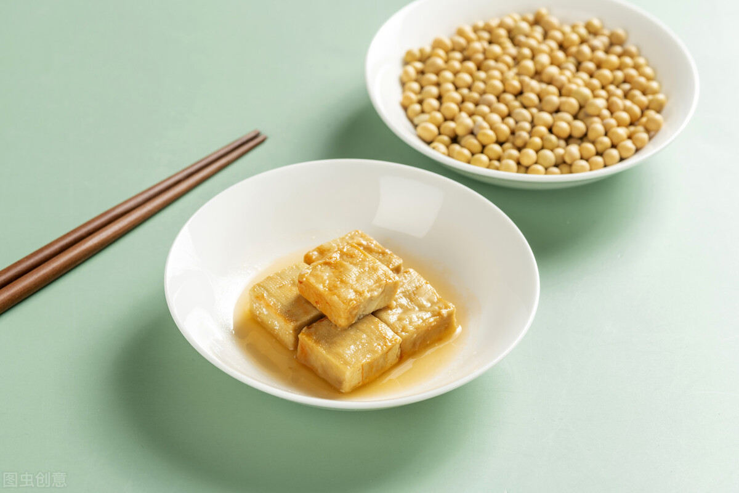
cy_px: 246
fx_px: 2155
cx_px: 370
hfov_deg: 19.5
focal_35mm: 105
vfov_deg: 13.0
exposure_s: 1/125
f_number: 11
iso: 100
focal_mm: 105
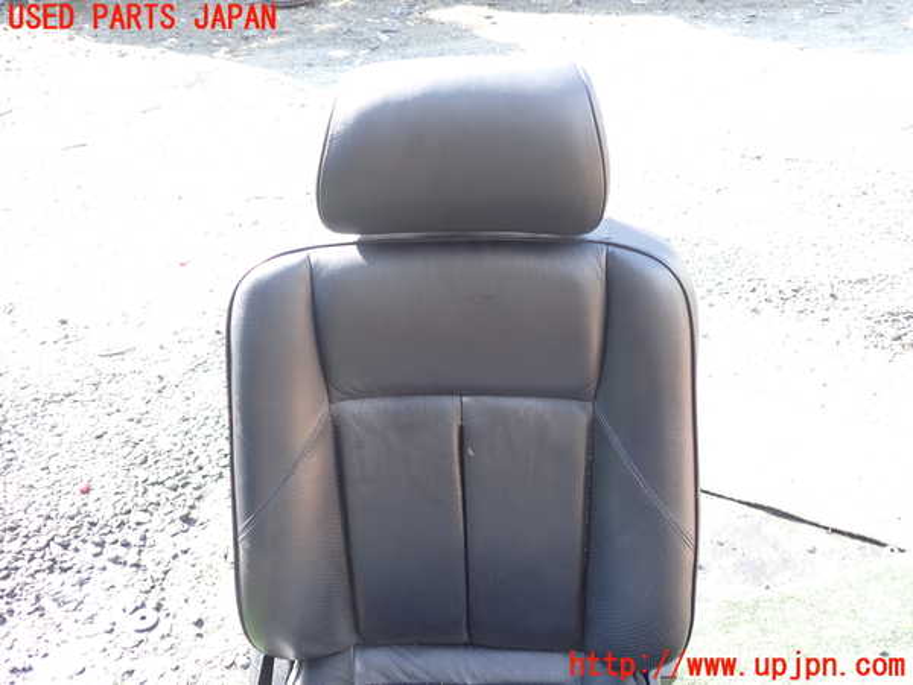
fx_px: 791
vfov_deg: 46.8
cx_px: 456
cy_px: 342
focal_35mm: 30
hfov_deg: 60.0
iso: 100
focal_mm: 5.4
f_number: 2.3
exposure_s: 1/80
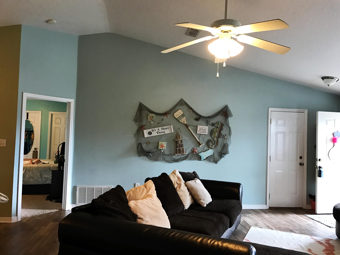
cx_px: 170
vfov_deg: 49.7
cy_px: 128
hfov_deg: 63.4
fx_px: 275
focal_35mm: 28
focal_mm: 3.99
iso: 40
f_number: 1.8
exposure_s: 1/15
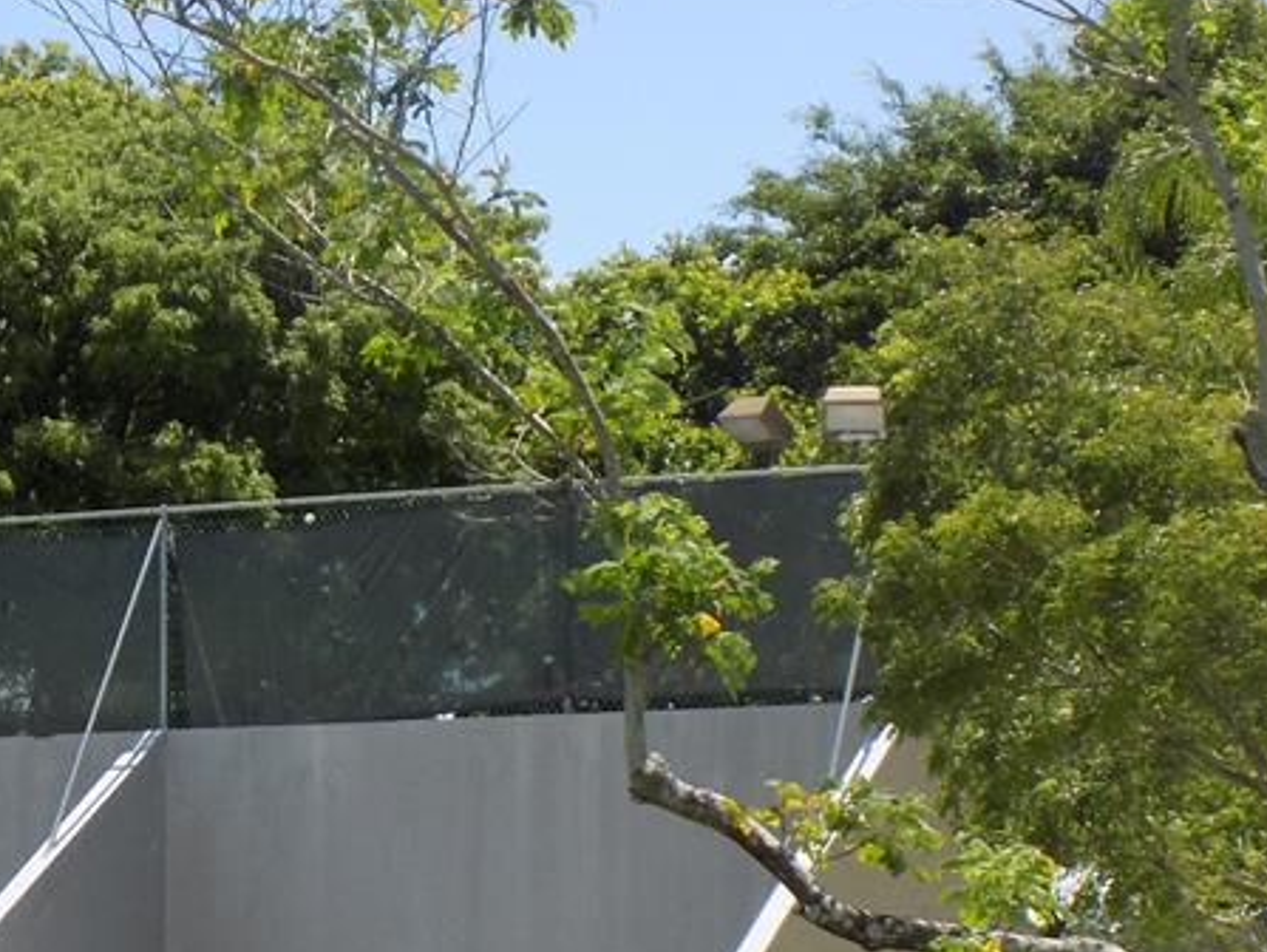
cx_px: 79
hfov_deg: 16.3
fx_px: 4359
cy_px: 873
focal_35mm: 119
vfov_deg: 12.4
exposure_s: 1/640
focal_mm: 9.3
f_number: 3.9
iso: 80
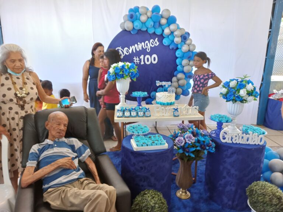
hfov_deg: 69.4
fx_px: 204
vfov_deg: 54.9
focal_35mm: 25
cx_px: 142
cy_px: 106
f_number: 1.8
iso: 200
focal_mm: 4.6
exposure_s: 1/39
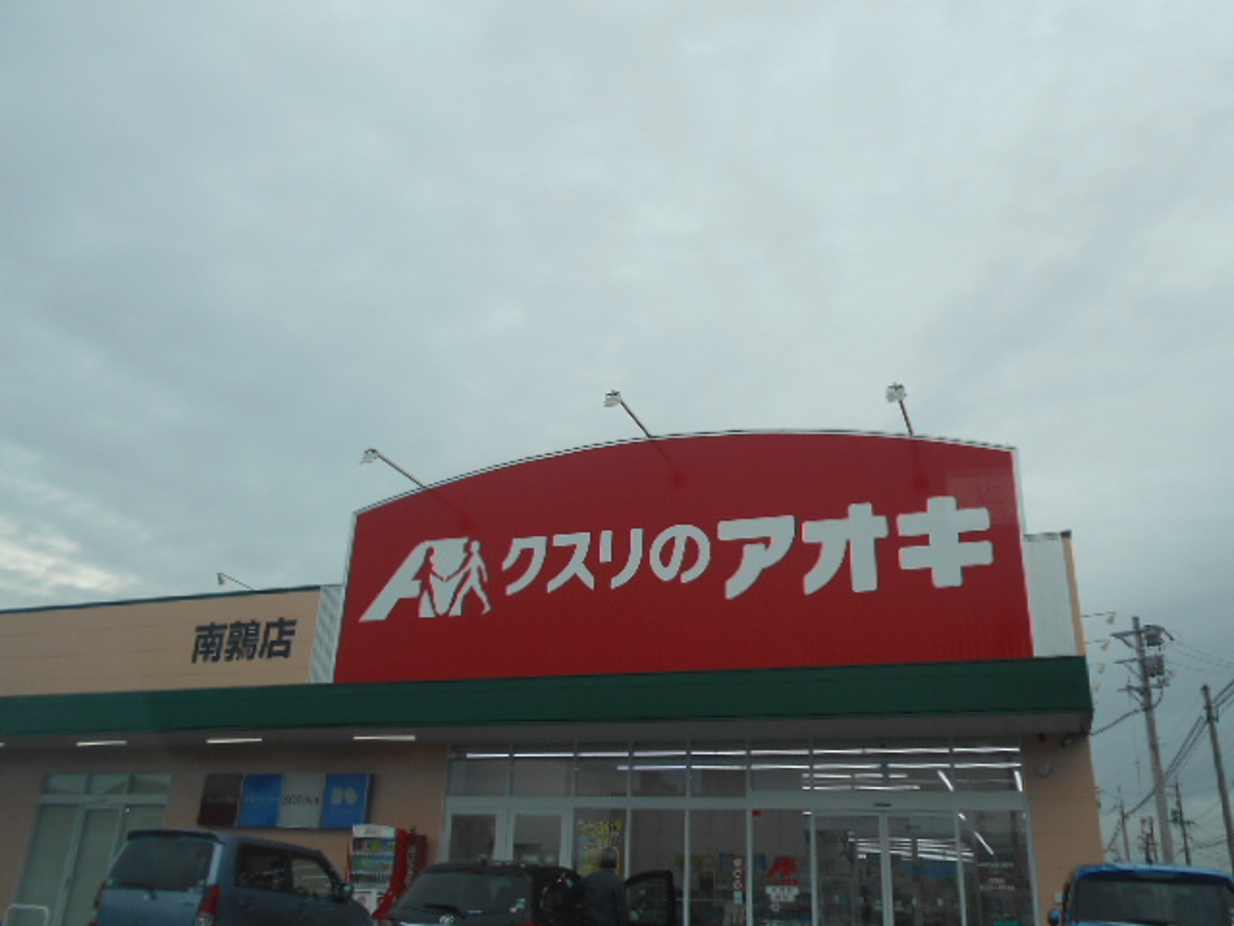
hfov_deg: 60.0
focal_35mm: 30
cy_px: 463
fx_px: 1069
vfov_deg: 46.8
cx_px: 617
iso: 80
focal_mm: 5.1
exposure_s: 1/500
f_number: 3.4
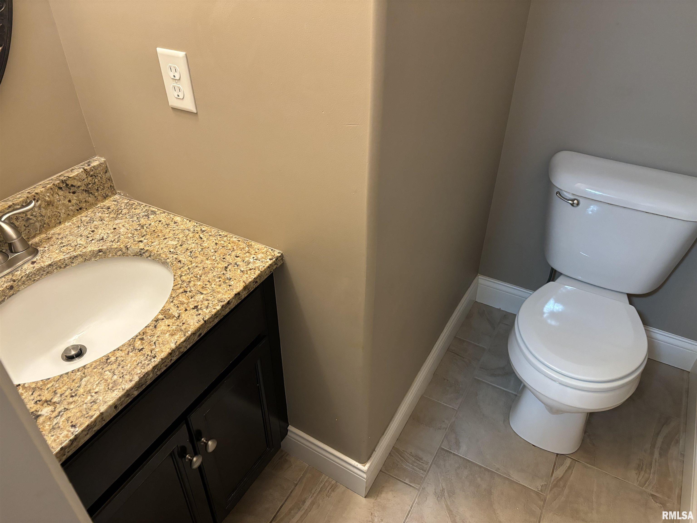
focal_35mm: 26
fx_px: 524
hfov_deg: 67.3
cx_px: 348
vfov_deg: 53.1
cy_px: 262
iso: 400
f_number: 1.6
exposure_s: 1/60
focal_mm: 5.96
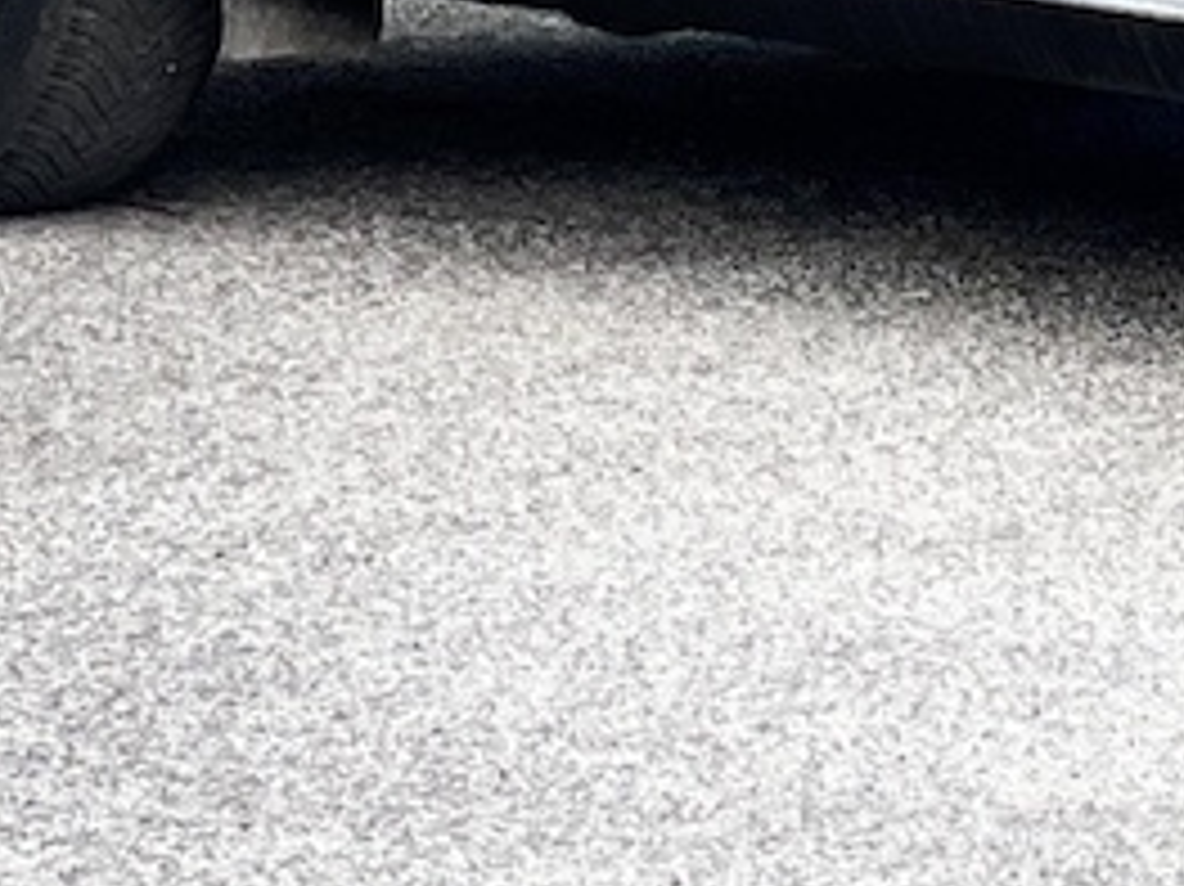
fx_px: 10393
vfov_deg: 4.8
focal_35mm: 304
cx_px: 1695
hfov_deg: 6.4
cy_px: -479
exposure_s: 1/121
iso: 64
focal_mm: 7.5
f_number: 2.2
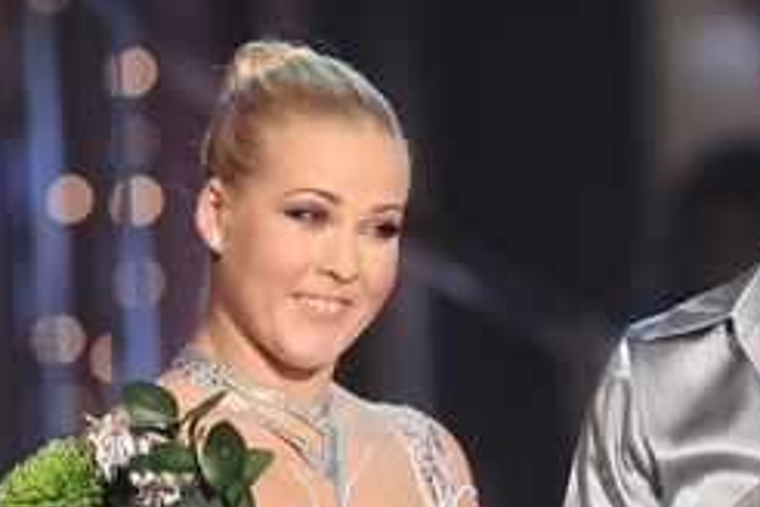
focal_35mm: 791
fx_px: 16698
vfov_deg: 1.7
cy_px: 510
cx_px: 619
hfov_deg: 2.6
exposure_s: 1/160
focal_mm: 300
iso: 1600
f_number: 4
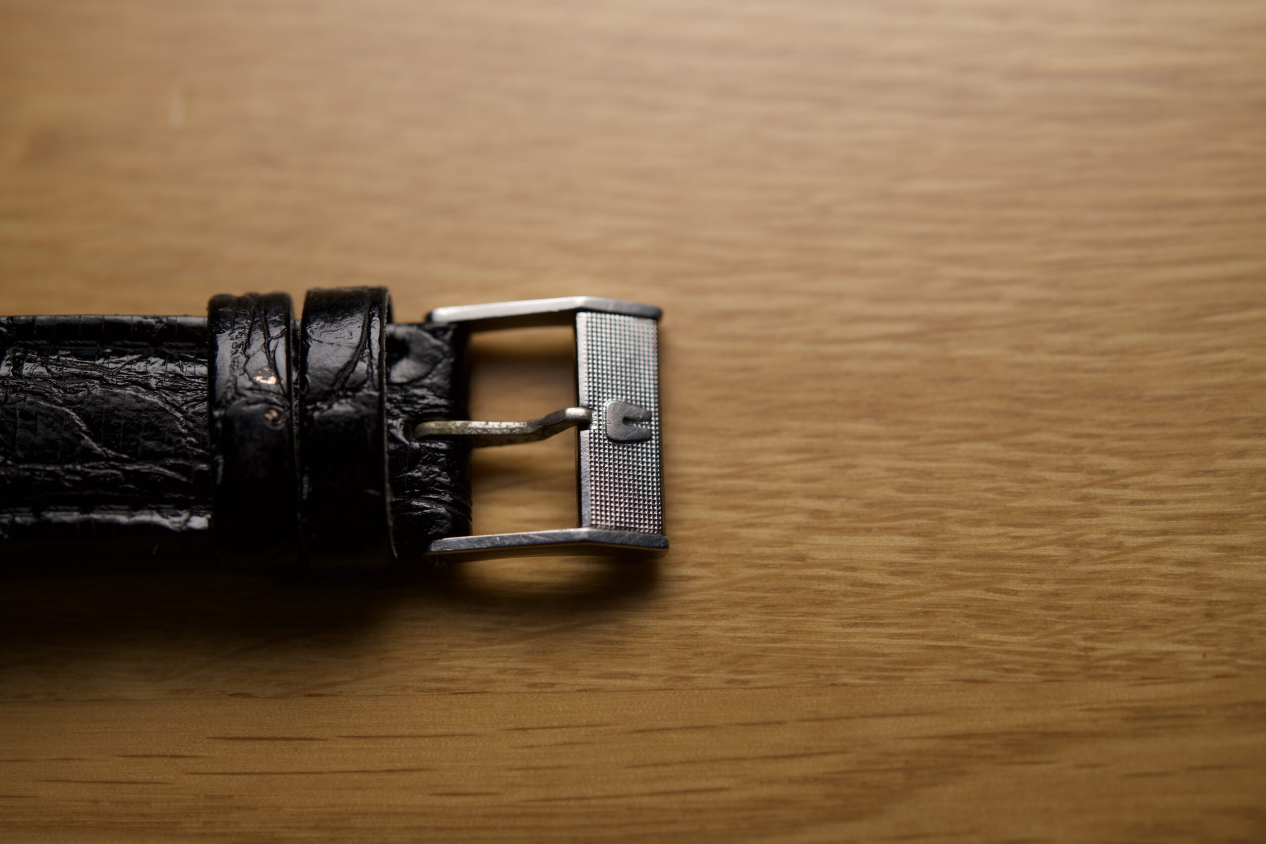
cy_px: 422
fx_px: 2110
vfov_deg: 22.6
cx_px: 633
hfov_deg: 33.4
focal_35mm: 60
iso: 160
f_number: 6.3
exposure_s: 1/800
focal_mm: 60
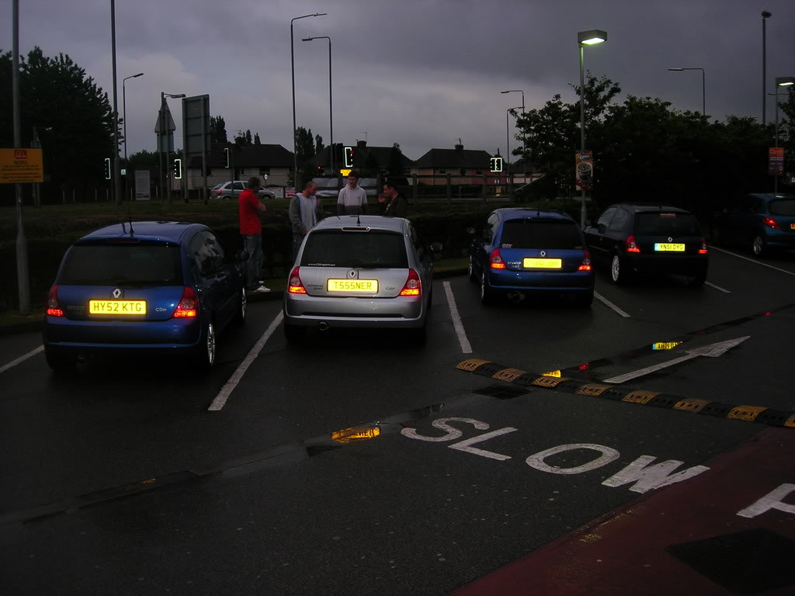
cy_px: 298
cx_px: 398
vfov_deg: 37.7
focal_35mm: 38
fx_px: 873
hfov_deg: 49.0
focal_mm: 7.8
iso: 65
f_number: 2.8
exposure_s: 1/60.1
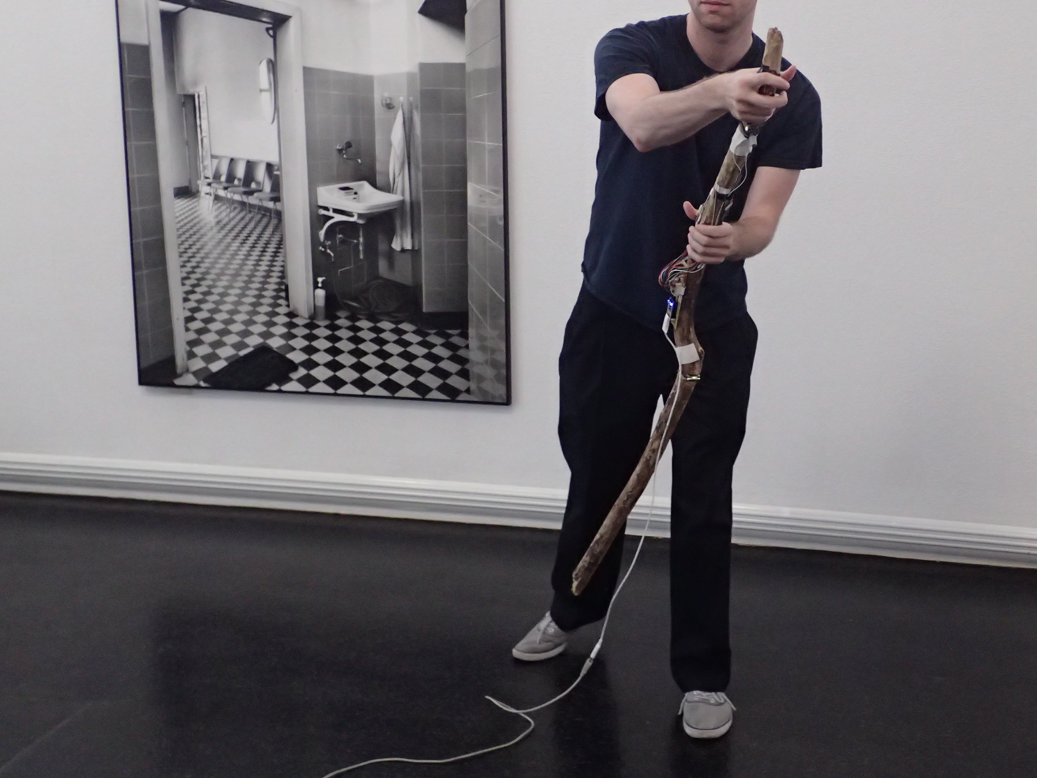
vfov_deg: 29.0
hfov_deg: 38.1
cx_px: 574
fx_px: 1498
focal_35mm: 50
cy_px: 317
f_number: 2.8
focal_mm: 7.34
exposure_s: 1/250
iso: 800
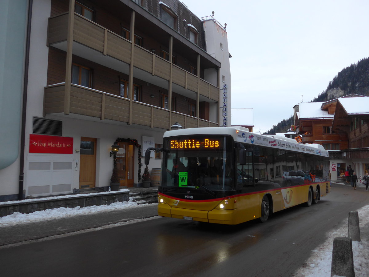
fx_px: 309
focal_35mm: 29
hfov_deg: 61.7
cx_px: 184
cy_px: 138
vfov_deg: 48.2
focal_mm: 6
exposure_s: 1/200
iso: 160
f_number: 2
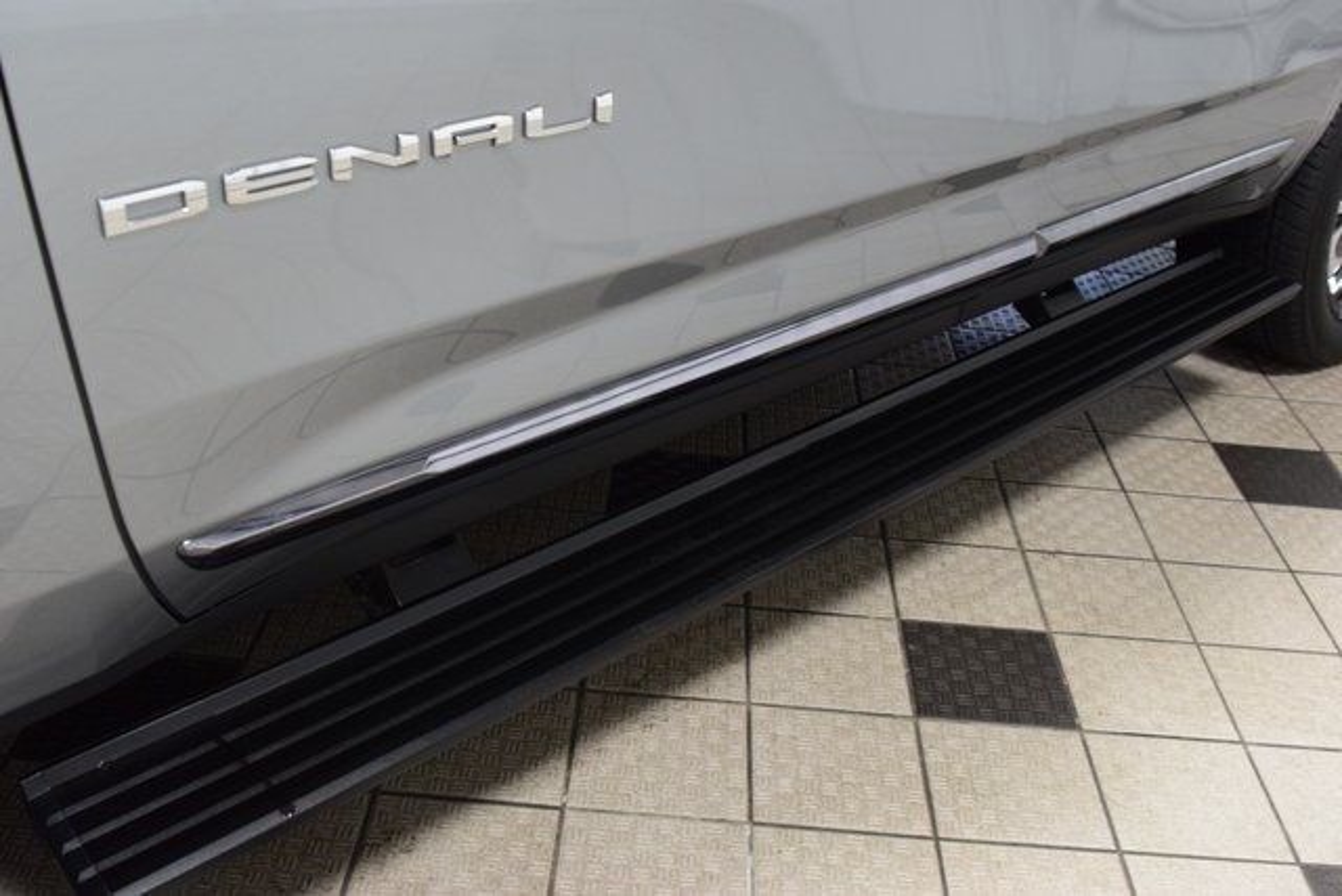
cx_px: 671
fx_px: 1342
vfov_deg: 36.9
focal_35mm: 36
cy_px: 448
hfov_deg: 53.1
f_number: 4
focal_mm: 24
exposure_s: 1/60
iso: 1600
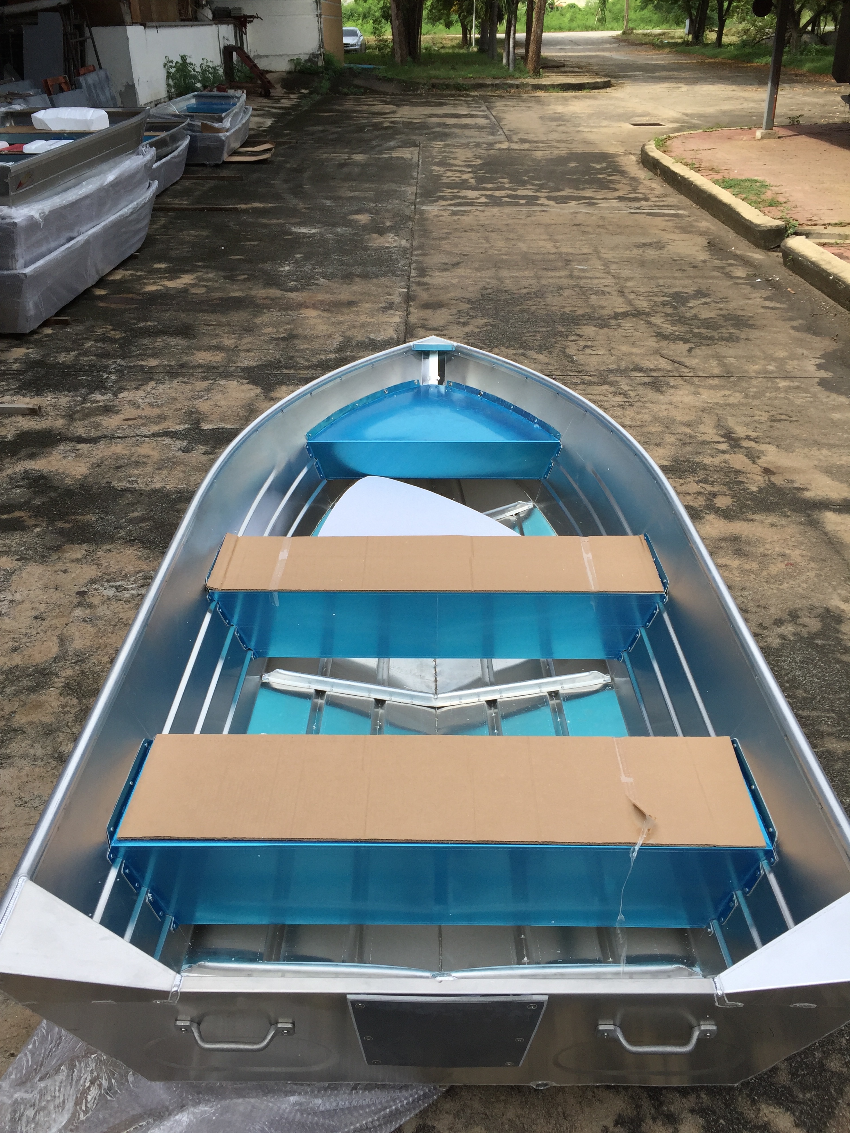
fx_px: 949
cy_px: 566
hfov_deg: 48.2
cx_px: 425
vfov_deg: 61.7
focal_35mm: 29
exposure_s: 1/860
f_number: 2.2
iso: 32
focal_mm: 4.15
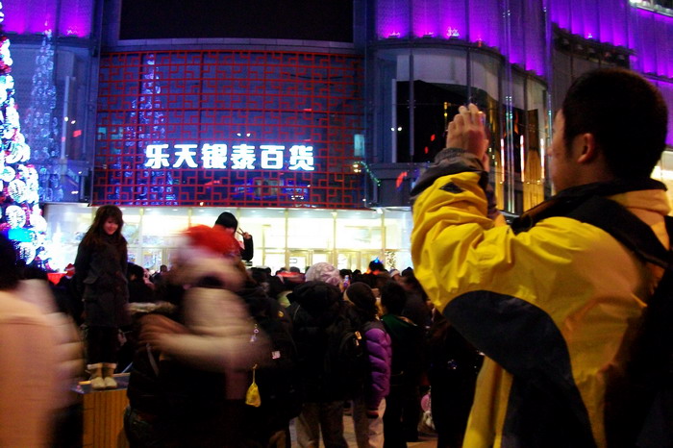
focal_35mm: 34
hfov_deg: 55.8
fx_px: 635
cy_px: 224
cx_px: 336
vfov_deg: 38.8
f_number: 2.9
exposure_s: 1/6.32
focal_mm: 5.7
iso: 200
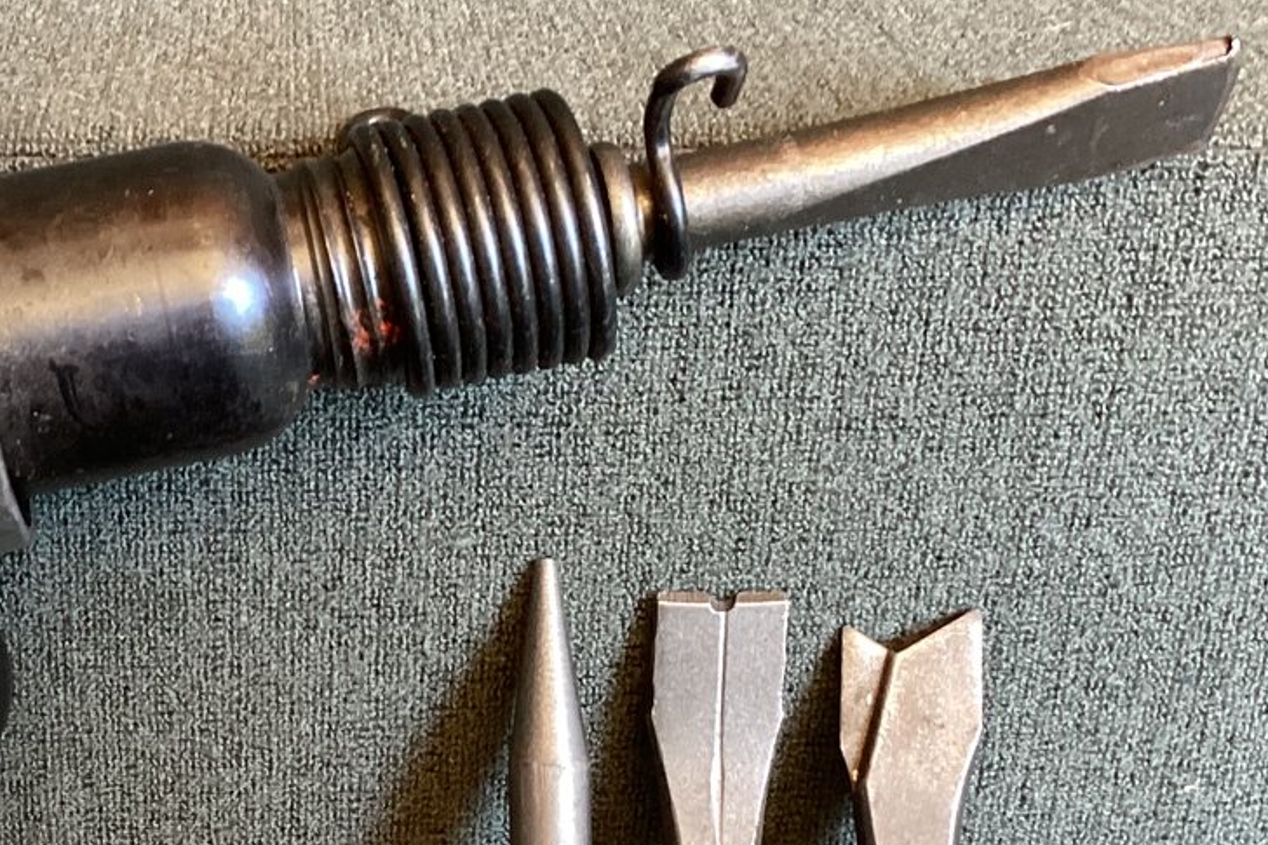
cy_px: 673
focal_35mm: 67
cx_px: 314
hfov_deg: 29.6
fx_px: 2359
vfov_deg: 20.1
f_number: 2.4
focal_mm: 3.3
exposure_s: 1/50
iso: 250
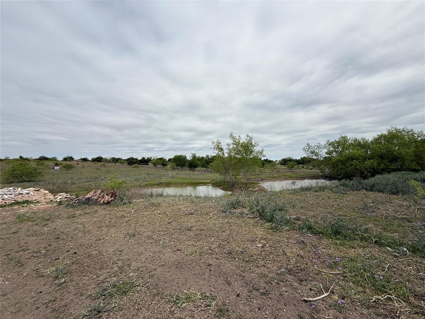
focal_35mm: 14
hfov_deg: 102.1
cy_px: 160
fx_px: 172
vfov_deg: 85.7
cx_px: 212
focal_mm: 2.22
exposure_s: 1/2841
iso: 50
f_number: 2.2
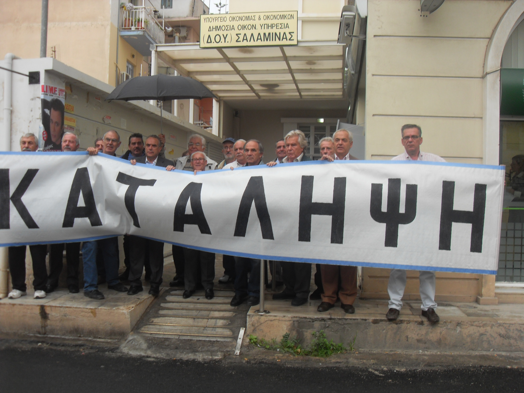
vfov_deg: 40.7
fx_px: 530
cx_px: 262
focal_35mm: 35
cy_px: 196
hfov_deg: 52.6
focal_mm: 6.3
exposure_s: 1/125
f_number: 2.8
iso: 80
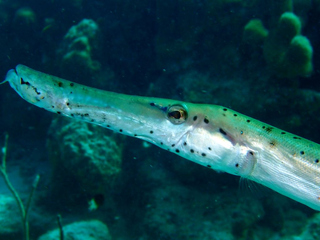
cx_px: 160
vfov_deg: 14.8
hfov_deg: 19.6
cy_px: 120
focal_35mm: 100
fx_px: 924
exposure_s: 1/200
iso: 200
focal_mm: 18
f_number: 6.3
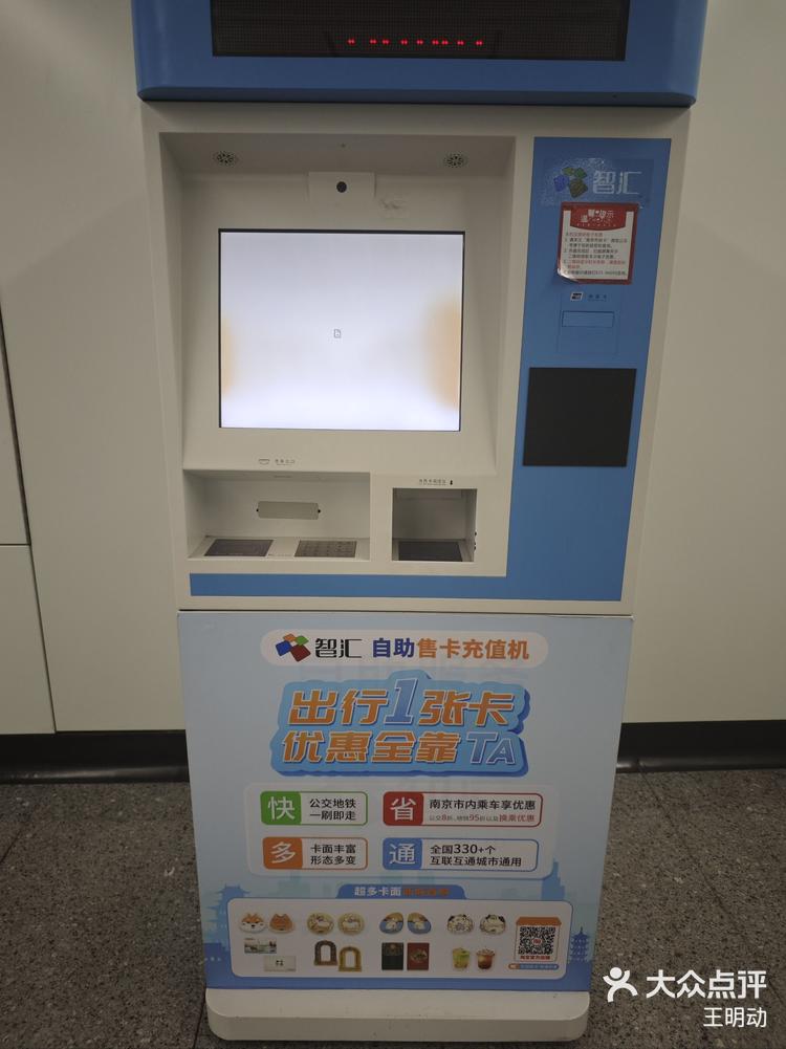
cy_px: 524
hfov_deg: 58.8
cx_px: 393
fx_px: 697
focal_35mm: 23
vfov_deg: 73.9
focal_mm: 6.68
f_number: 1.42
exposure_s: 1/500
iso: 800
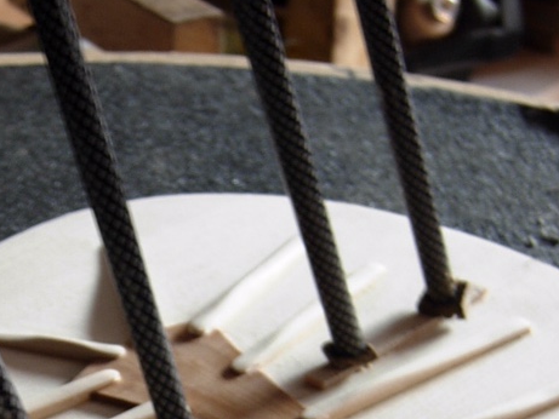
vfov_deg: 14.2
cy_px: 556
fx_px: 1615
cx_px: 124
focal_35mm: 100
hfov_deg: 19.5
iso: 50
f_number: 2.7
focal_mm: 7.5
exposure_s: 1/5.3
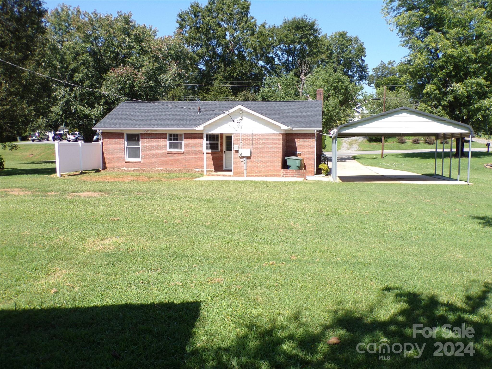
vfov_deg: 44.2
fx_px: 455
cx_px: 246
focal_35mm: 32
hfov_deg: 56.8
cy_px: 184
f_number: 3.2
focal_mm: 5.8
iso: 80
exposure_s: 1/900
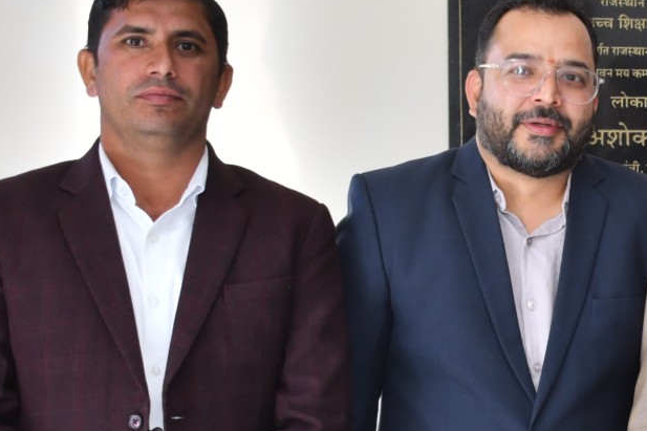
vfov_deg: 13.0
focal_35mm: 105
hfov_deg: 18.8
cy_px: 287
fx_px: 1886
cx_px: 687
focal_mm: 27
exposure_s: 1/125
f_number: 5.6
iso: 640
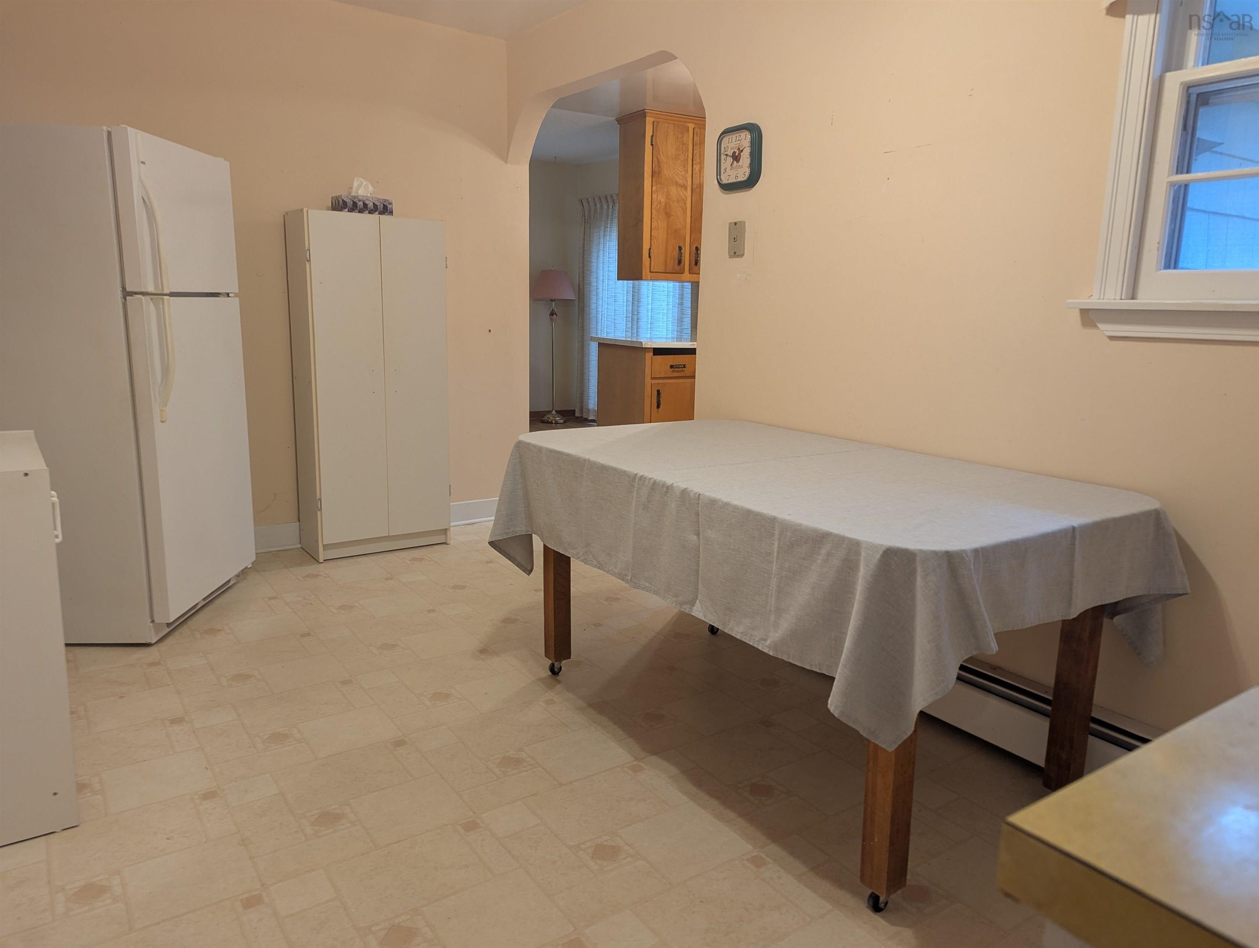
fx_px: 874
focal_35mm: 24
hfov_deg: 71.5
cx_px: 630
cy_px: 474
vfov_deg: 56.9
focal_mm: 6.81
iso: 126
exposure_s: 1/30
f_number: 1.85
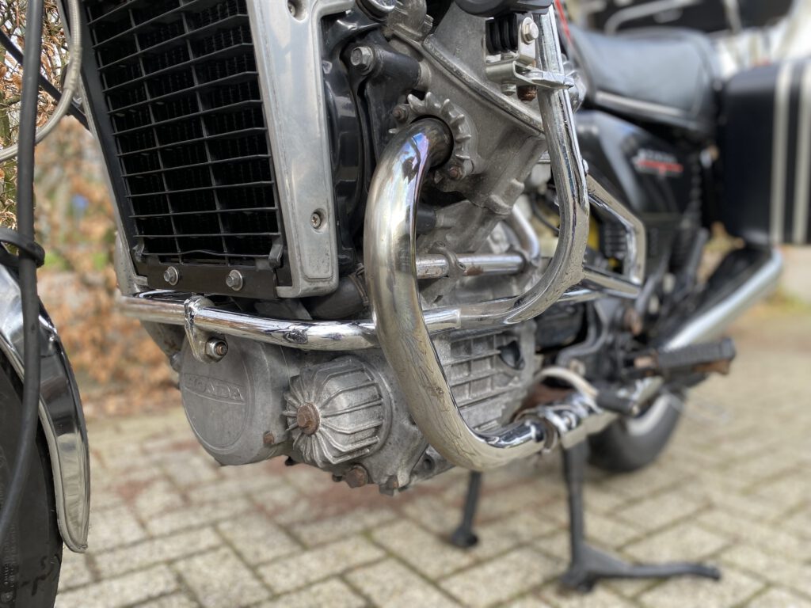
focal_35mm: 26
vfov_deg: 53.1
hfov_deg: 67.3
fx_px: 609
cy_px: 304
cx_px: 406
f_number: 1.8
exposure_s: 1/229
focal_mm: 4.25
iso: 32
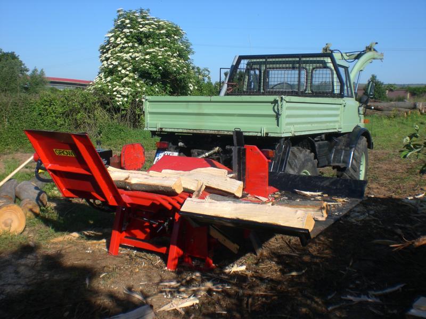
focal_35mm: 38
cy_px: 160
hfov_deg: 49.0
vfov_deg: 37.7
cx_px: 213
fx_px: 468
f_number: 4.4
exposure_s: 1/400
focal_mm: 6.3
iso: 50
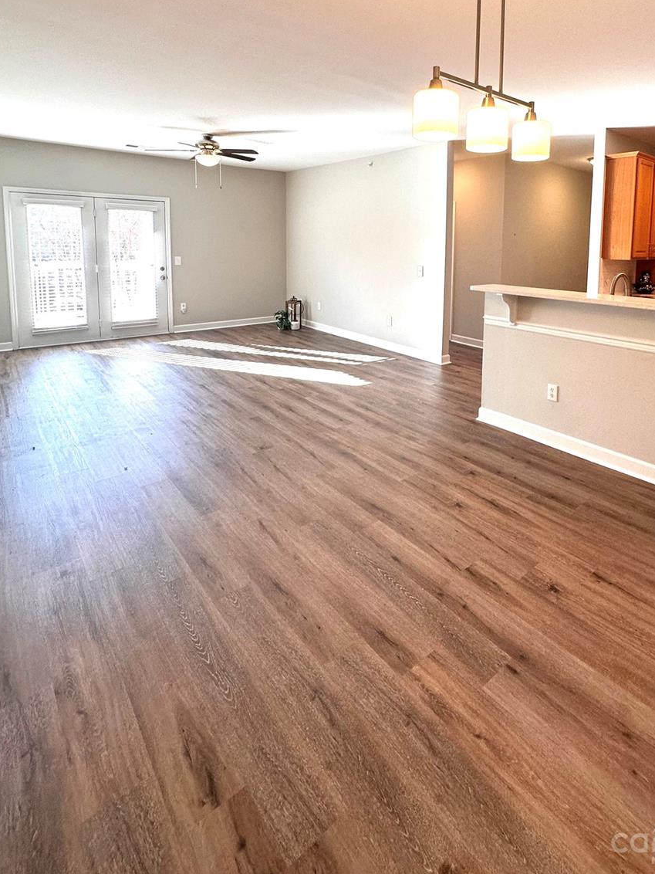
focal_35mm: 19
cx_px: 412
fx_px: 479
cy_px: 288
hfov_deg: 67.6
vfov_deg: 81.7
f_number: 2.2
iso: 100
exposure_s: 1/120
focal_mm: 2.22
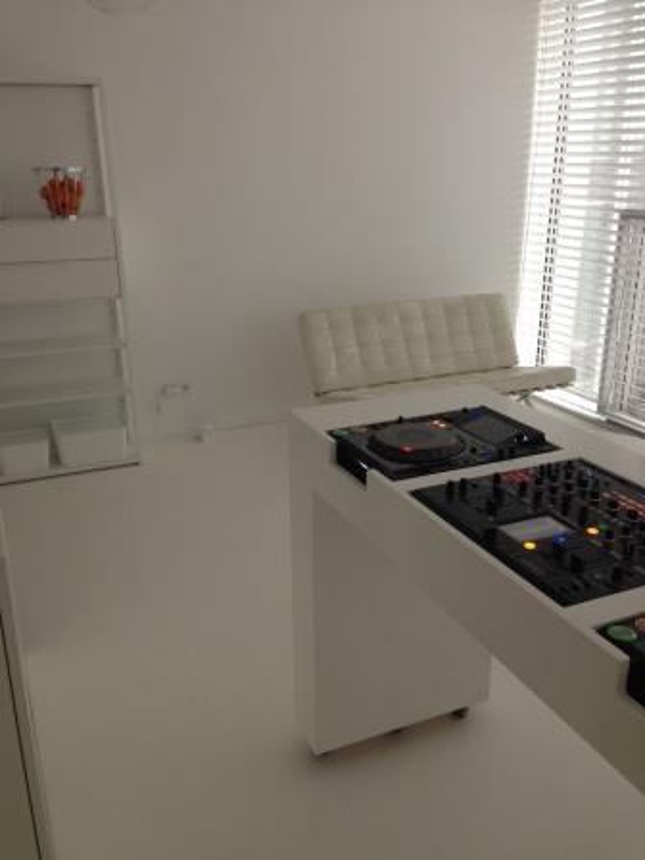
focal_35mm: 33
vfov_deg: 55.4
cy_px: 430
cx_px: 322
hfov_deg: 42.9
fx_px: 820
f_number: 2.4
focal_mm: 4.12
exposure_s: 1/20
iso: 50
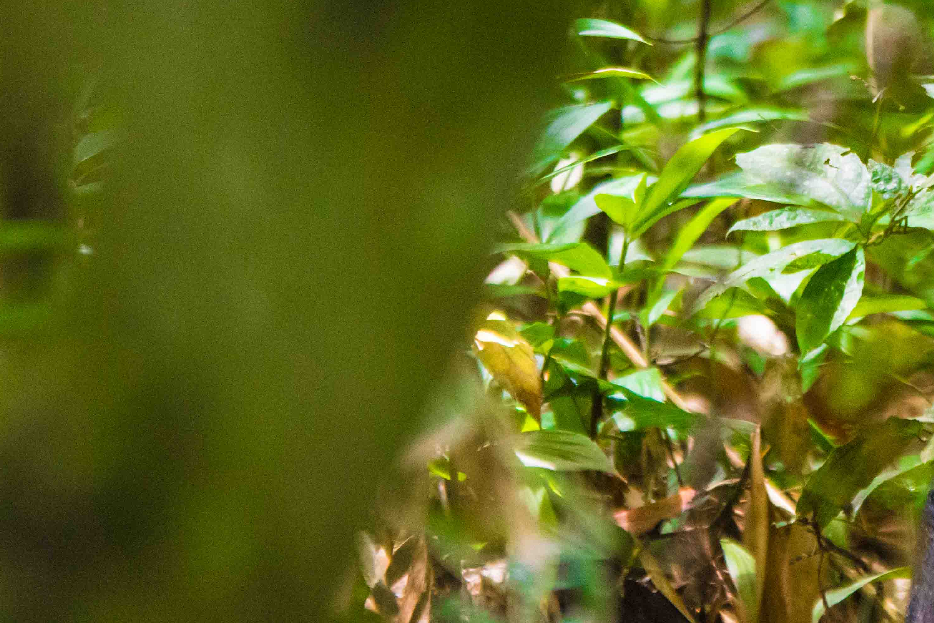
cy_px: 264
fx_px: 12555
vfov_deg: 2.8
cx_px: 829
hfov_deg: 4.3
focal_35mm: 484
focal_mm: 160
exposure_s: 1/800
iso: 1600
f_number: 2.8
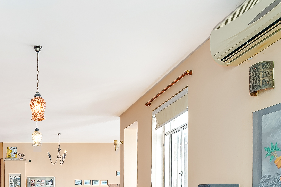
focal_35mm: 38
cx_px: 40
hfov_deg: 46.7
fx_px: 297
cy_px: 200
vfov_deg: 31.6
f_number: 8
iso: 400
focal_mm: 16
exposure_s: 1/125
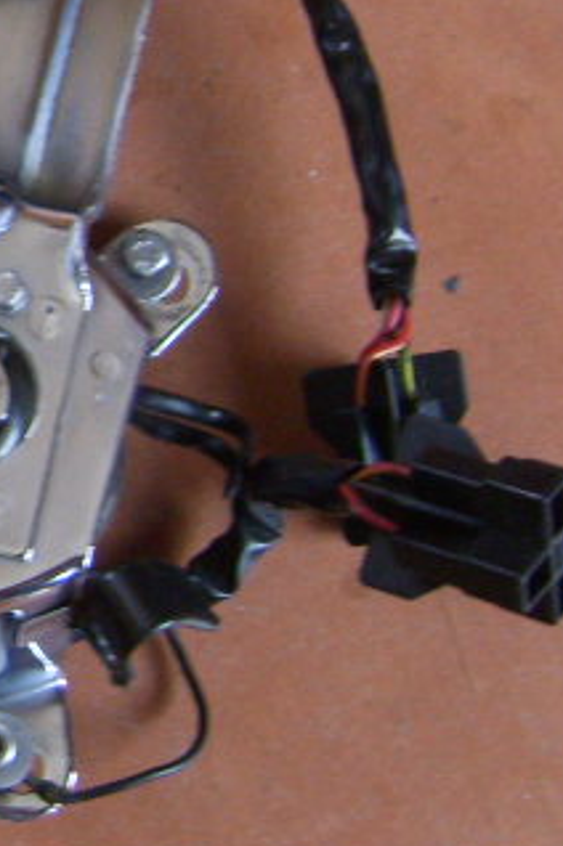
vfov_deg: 16.1
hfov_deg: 10.2
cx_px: -457
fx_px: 2985
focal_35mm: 127
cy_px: 204
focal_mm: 7.8
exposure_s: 1/30
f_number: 2.8
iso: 150
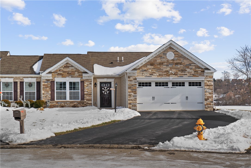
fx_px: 397
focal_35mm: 57
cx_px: 126
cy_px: 84
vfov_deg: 23.8
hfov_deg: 35.1
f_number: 8
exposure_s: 1/500
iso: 100
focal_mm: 57
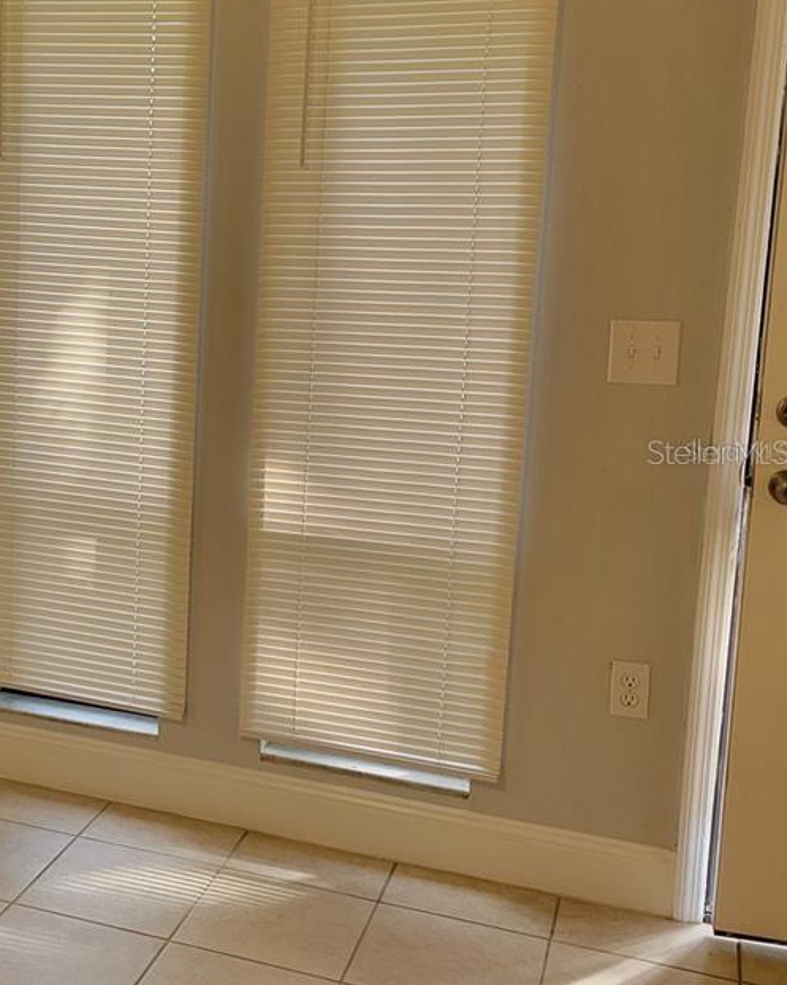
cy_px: 451
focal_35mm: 49
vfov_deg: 38.0
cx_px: 84
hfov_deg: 29.6
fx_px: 1428
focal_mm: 5.4
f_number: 1.8
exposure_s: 1/120
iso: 125
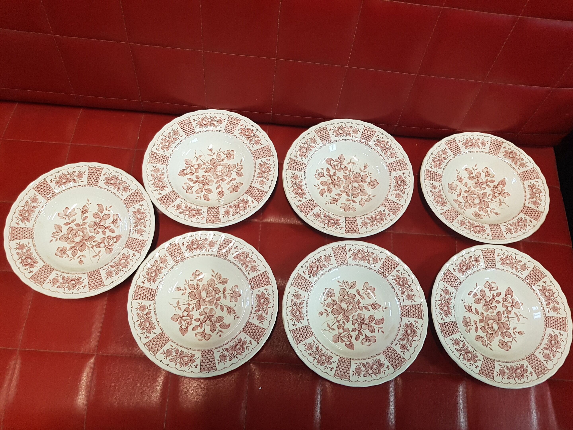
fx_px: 430
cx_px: 286
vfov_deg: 53.1
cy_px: 215
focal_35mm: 26
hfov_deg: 67.3
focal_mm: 4.2
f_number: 1.7
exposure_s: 1/20
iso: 250
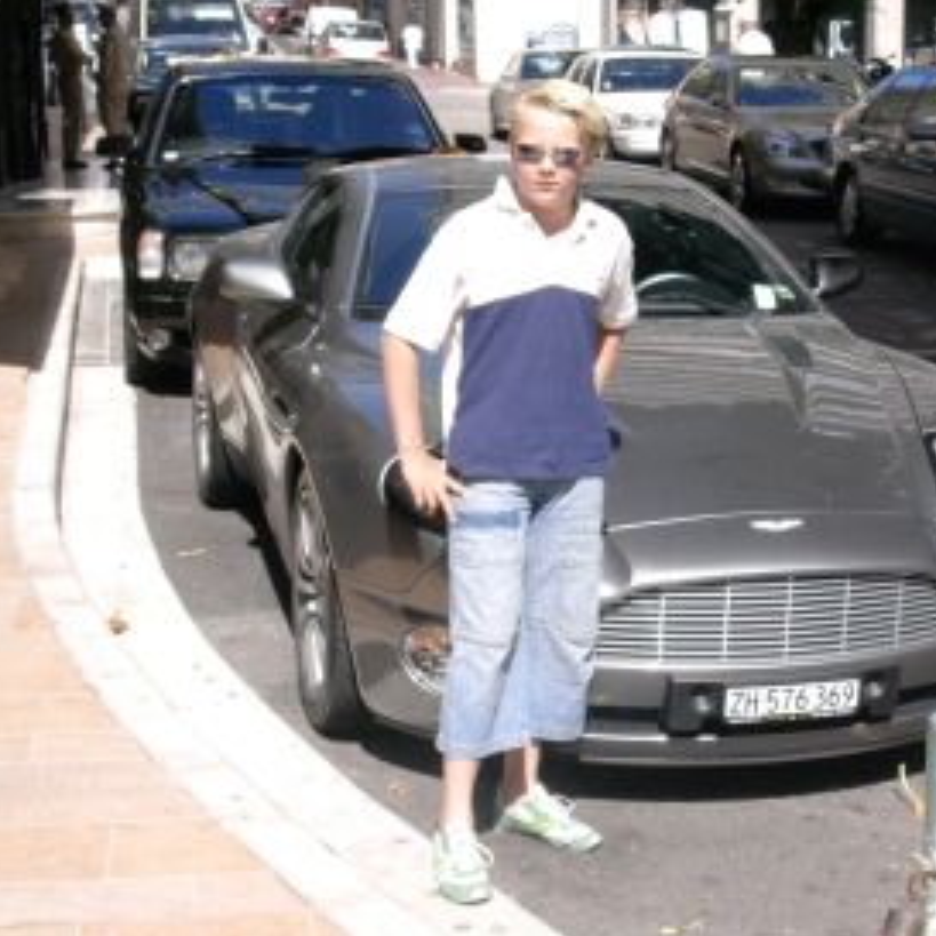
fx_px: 2203
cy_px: 470
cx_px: 607
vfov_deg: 24.0
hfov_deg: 23.9
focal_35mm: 72
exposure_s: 1/152
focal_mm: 9
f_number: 6.8
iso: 70
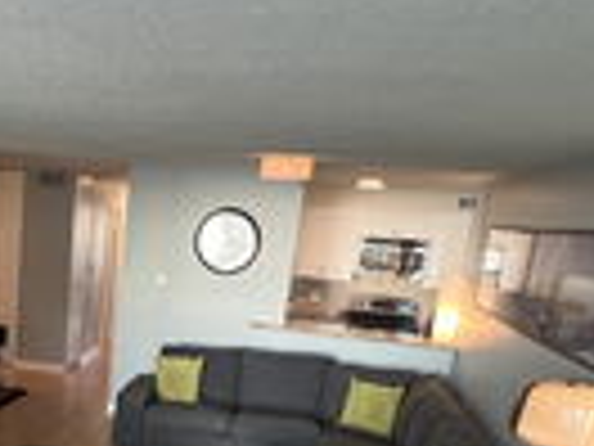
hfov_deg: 41.1
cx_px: 52
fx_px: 721
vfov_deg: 32.5
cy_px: 410
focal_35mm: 42
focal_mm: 1.57
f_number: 1.8
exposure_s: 1/60
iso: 250
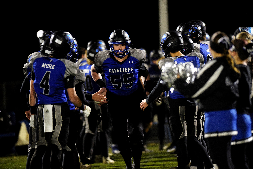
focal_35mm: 300
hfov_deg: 6.9
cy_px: 84
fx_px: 2109
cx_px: 126
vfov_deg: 4.6
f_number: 2.8
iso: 1250
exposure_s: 1/400
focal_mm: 300
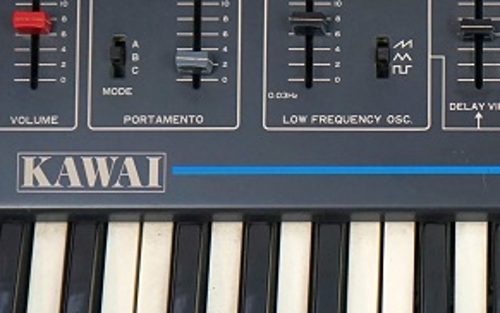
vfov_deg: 6.7
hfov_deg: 10.4
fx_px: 2685
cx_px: 615
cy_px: 177
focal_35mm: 197
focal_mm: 55
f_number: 5
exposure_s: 1/160
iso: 1250
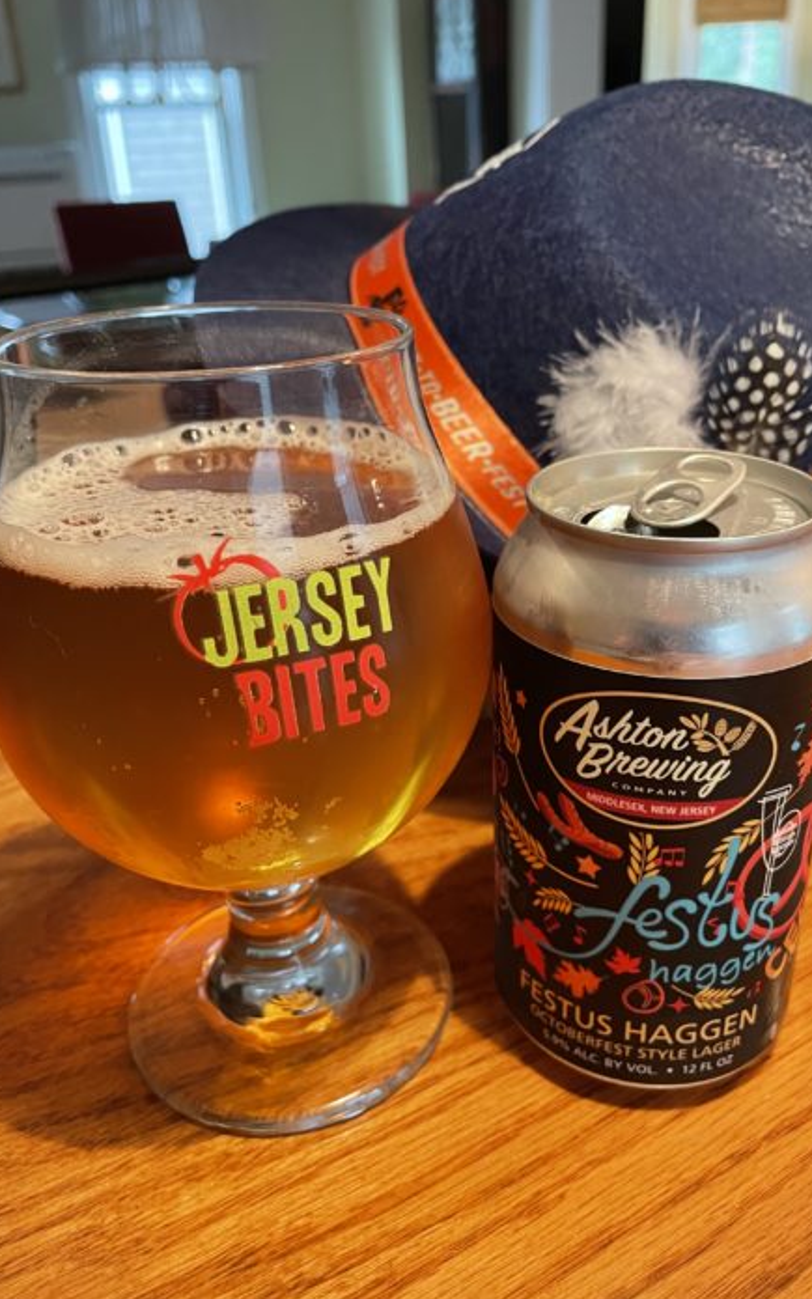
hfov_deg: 44.5
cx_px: 452
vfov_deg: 66.5
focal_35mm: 28
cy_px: 649
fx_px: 991
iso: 500
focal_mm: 4.2
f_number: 1.6
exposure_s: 1/60
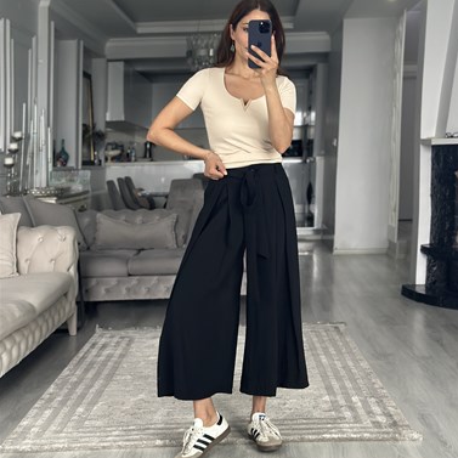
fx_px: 853
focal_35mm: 57
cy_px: 181
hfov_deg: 30.0
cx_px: 230
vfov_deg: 30.0
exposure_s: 1/60
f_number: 1.78
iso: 250
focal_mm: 6.86
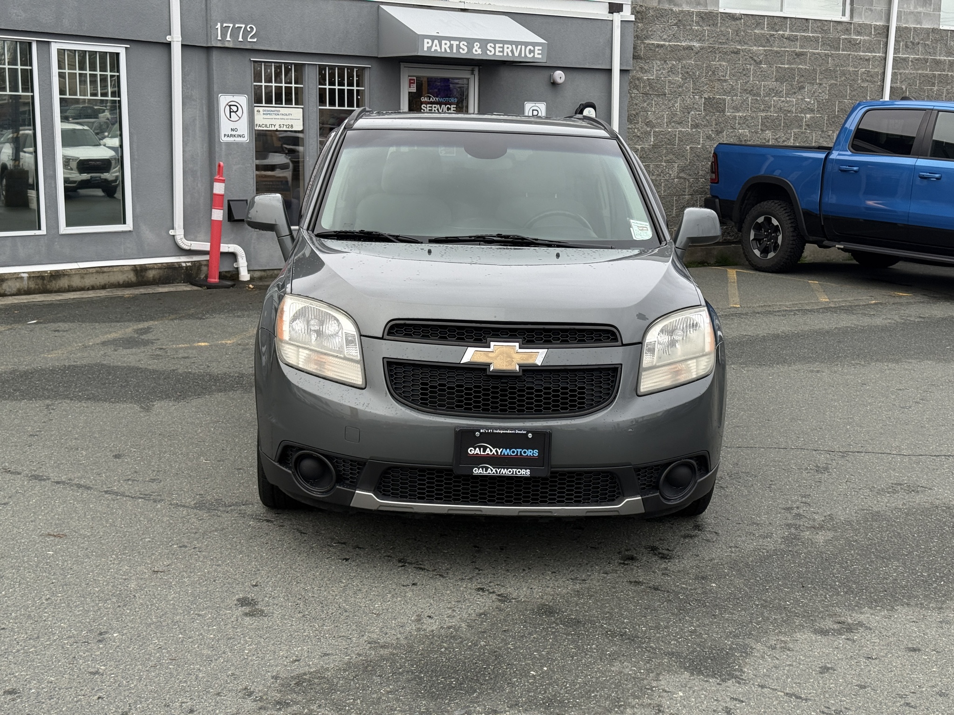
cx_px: 477
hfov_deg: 39.7
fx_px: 1323
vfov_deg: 30.3
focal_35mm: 48
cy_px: 358
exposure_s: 1/305
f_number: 1.78
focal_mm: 6.76
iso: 64
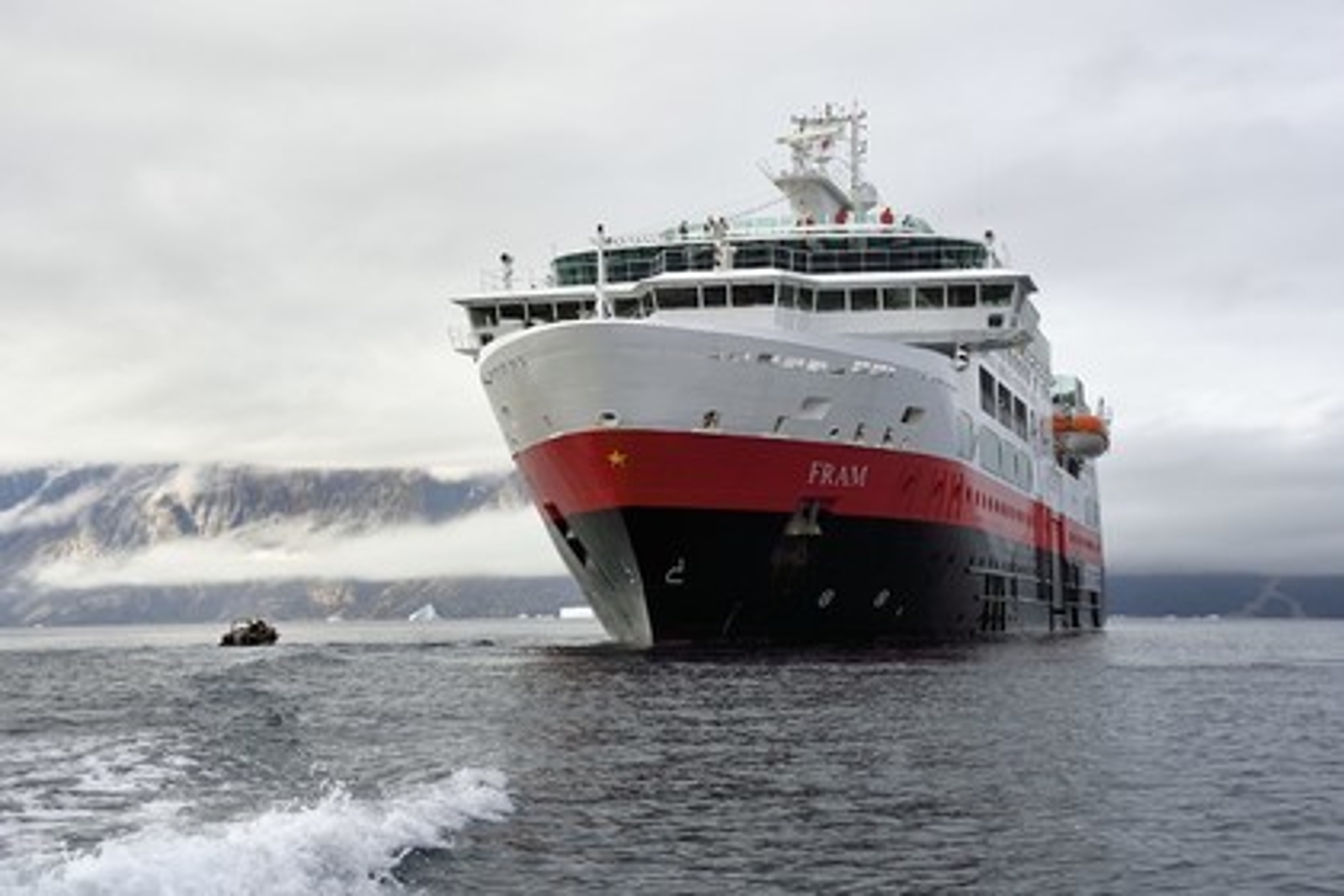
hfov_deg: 38.2
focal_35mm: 52
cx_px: 672
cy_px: 448
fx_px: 1941
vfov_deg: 26.0
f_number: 6.3
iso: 200
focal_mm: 52
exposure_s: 1/320
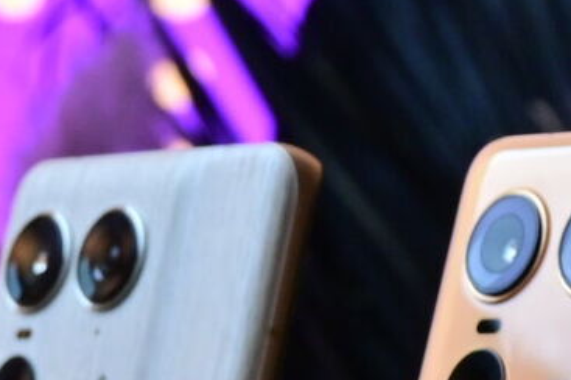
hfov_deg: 7.1
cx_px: 622
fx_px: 4605
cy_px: 718
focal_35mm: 291
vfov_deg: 4.7
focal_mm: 37
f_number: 8
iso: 640
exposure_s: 1/80
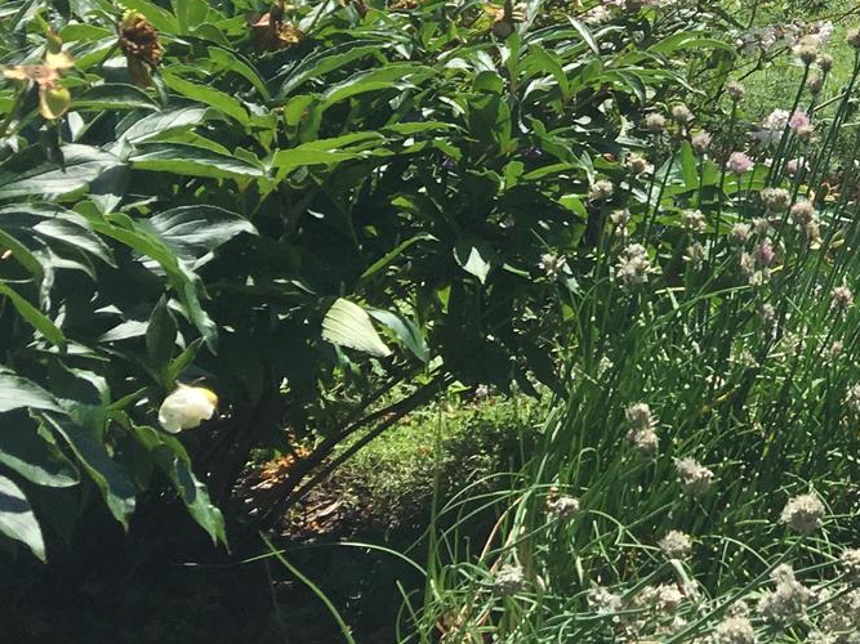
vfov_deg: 16.0
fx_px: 2211
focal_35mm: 89
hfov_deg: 19.7
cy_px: -116
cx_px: 1218
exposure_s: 1/1538
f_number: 2.2
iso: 25
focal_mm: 4.15
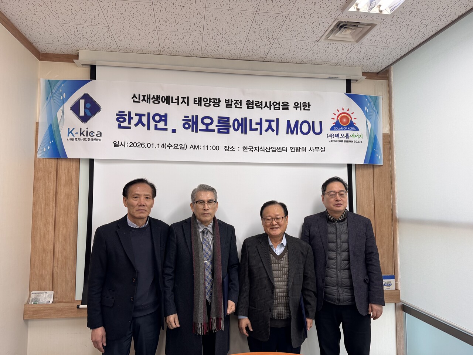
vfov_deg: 56.8
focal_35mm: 24
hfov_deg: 71.6
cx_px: 236
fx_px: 328
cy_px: 178
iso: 125
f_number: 1.78
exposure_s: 1/120
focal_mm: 6.76
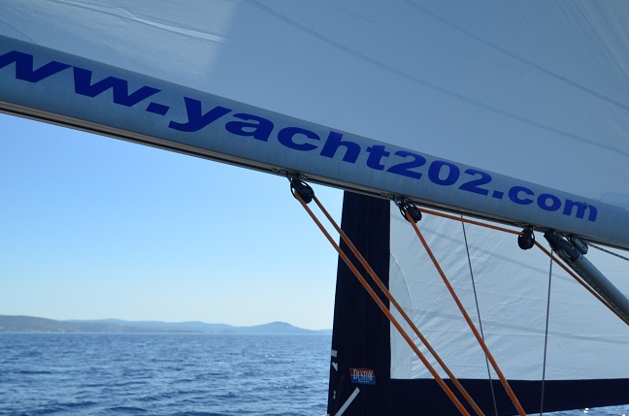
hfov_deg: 71.3
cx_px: 272
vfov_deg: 50.1
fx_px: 436
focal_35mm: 25
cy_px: 278
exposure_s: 1/8000
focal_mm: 12
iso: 500
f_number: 4
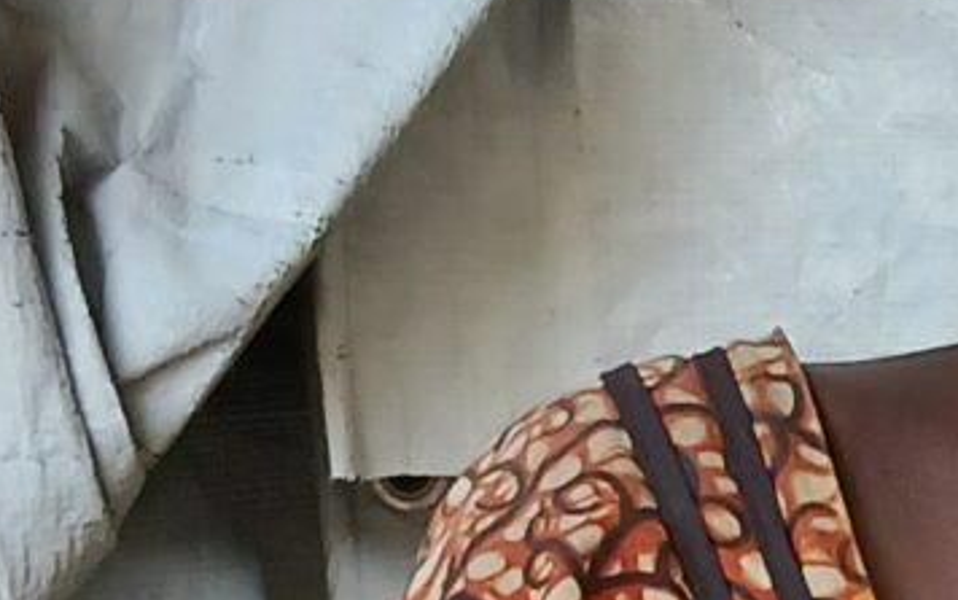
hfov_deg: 10.1
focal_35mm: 198
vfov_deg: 6.5
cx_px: 1609
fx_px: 5173
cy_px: 950
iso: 80
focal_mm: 3.98
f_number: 1.8
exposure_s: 1/50
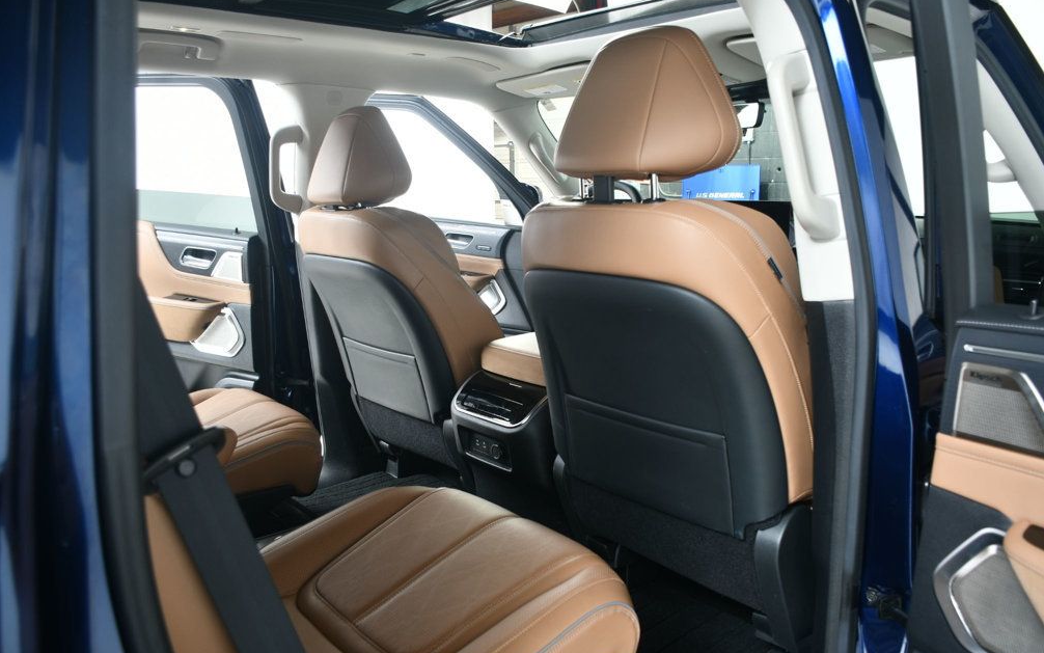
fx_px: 797
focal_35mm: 28
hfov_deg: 66.5
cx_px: 530
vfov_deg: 44.5
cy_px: 334
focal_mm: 18
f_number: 4.5
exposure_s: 1/160
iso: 100
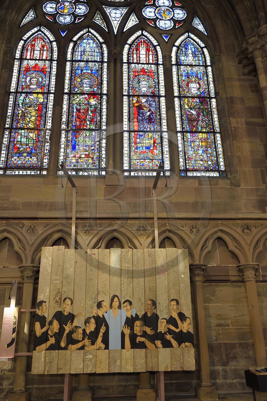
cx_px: 134
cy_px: 200
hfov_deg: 44.9
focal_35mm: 29
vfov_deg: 63.7
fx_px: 323
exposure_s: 1/20
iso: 1600
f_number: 5.6
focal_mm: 29
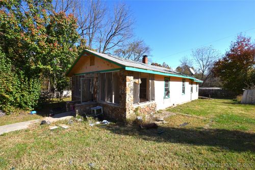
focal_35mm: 15
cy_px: 85
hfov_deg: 100.4
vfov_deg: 77.3
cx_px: 128
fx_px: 106
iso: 200
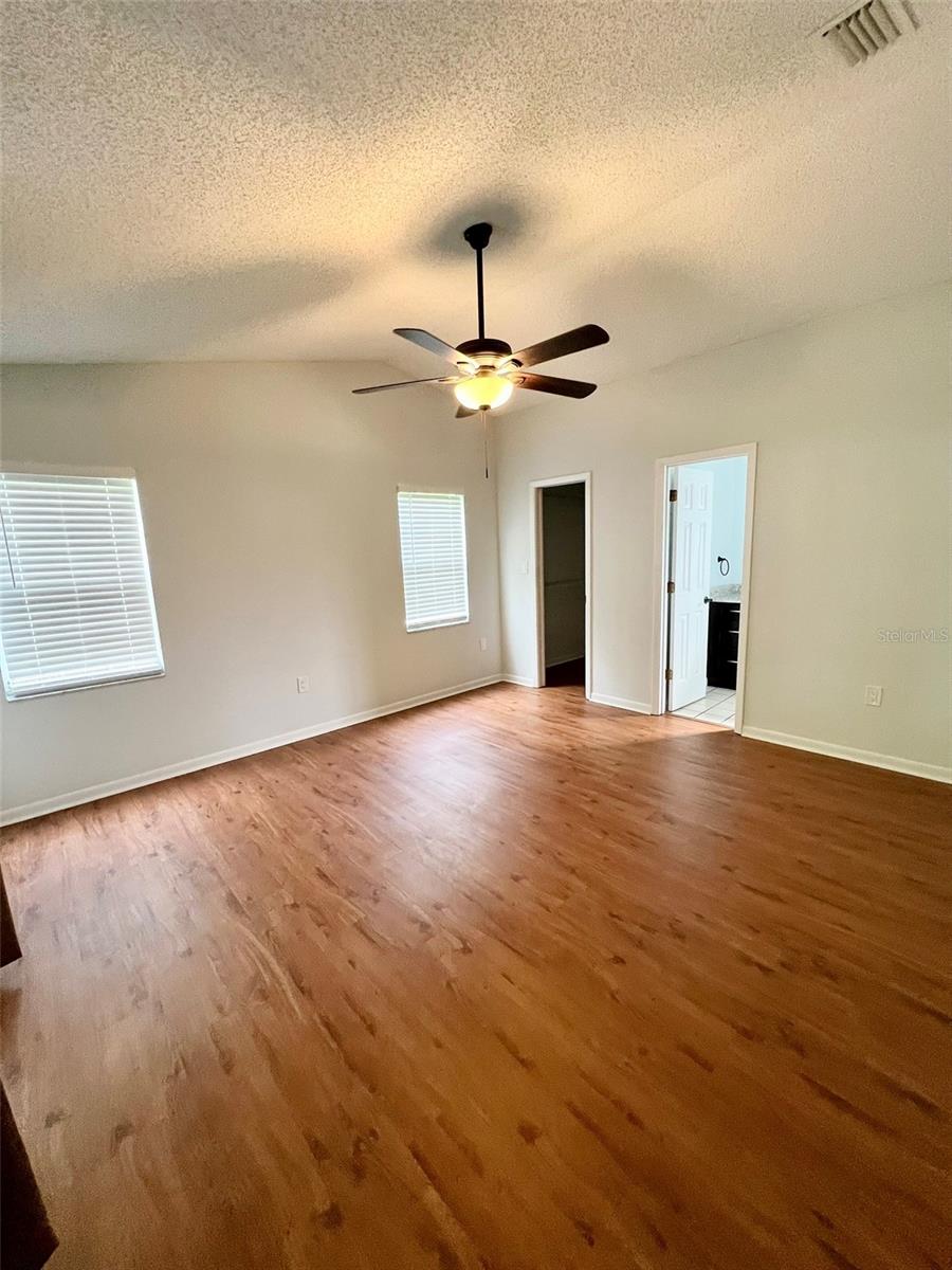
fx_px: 477
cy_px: 635
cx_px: 476
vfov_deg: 106.2
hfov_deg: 89.9
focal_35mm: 13
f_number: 1.8
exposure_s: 1/60
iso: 250
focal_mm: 1.57
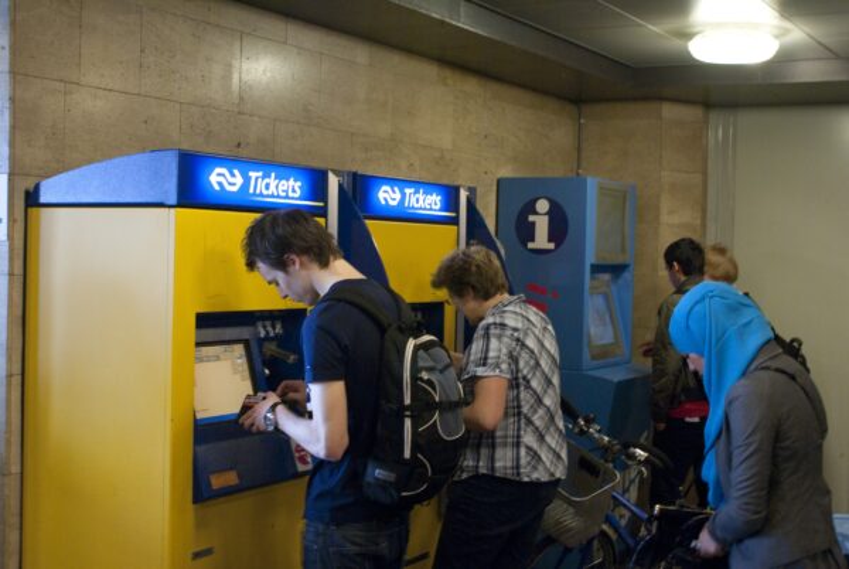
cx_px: 424
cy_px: 284
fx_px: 1240
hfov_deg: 37.8
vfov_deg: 25.8
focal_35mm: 52
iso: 400
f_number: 5.6
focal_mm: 35
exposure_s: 1/25
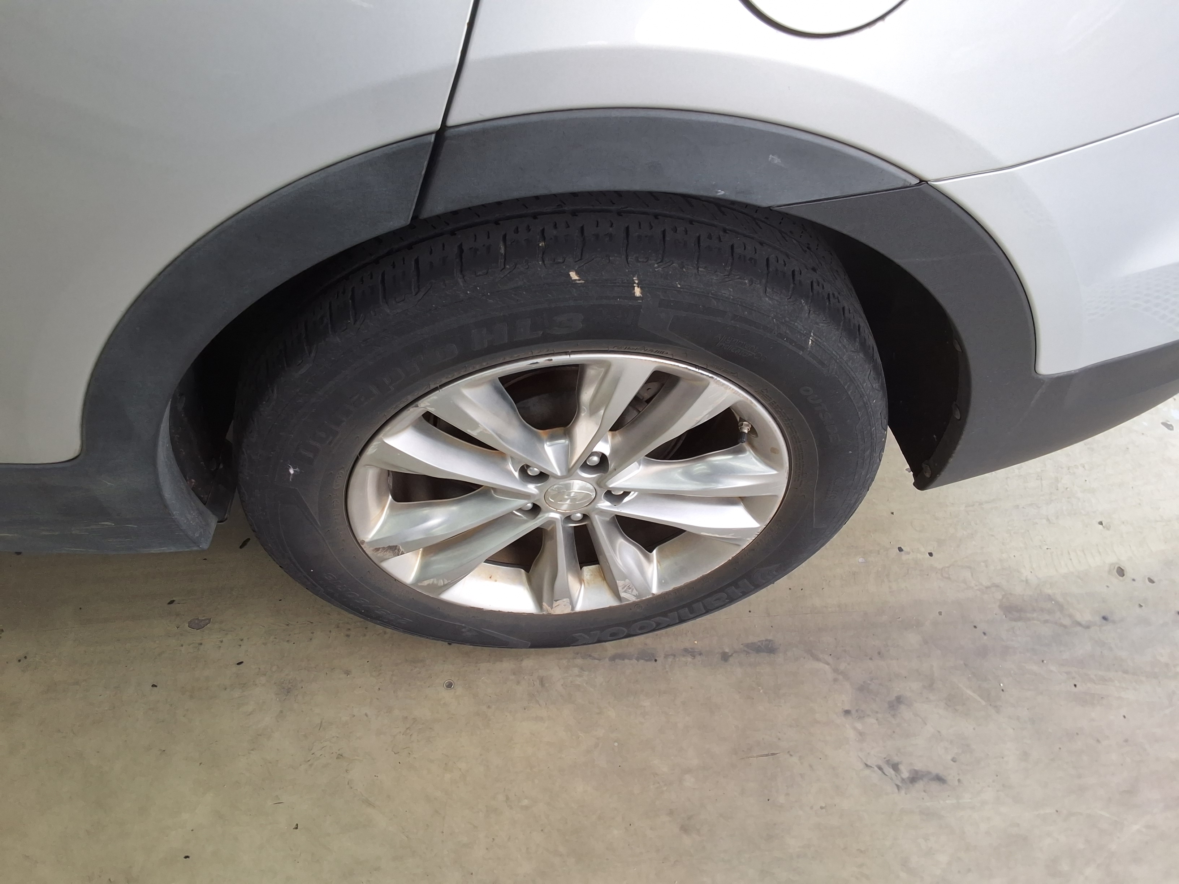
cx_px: 590
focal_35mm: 28
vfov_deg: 49.7
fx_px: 954
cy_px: 442
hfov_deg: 63.4
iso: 32
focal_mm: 2.91
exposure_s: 1/152
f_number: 1.9
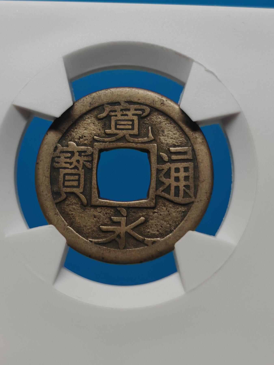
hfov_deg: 15.6
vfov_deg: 20.7
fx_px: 1003
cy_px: 182
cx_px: 137
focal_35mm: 95
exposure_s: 1/160
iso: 50
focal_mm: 7.62
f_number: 1.6
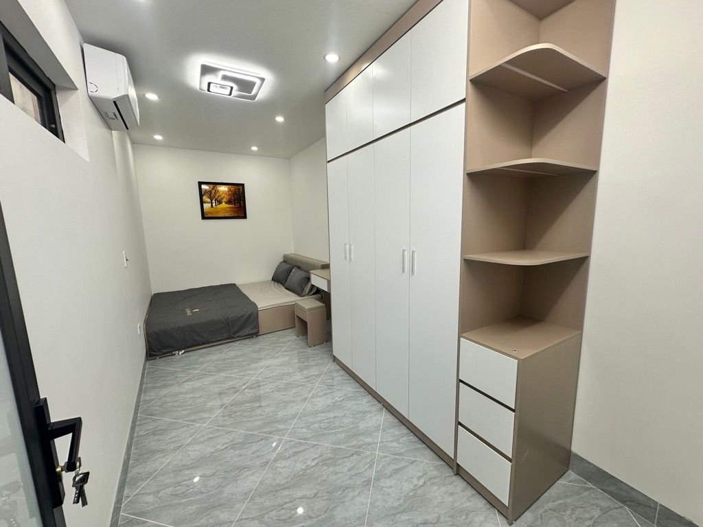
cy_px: 264
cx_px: 352
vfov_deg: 85.7
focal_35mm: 14
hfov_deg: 102.1
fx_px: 284
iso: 50
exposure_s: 1/100
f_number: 2.2
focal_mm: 2.22
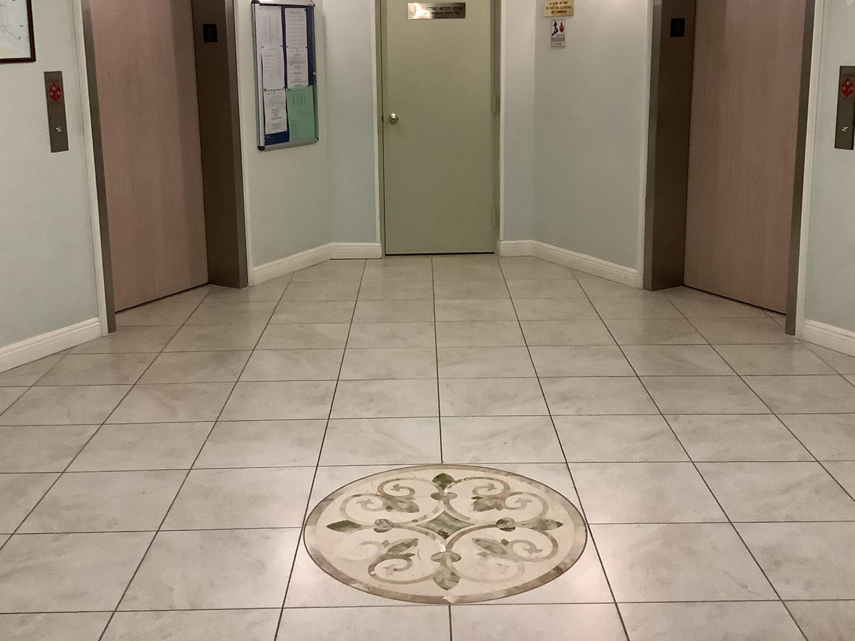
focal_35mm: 40
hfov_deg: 46.8
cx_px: 435
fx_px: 988
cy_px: 229
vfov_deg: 35.7
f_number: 2.4
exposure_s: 1/40
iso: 250
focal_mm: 3.3
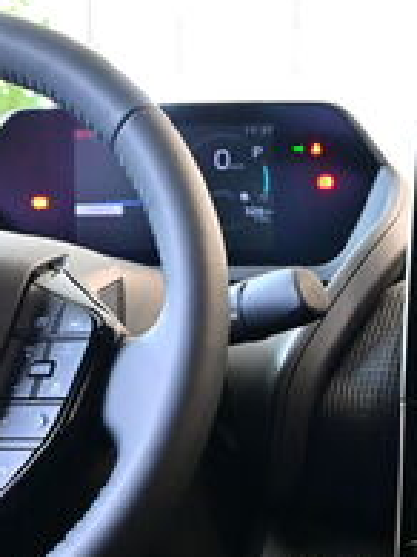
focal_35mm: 98
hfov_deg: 15.0
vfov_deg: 19.9
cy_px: 430
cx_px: 363
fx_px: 1572
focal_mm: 21.5
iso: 1250
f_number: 5.6
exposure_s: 1/10
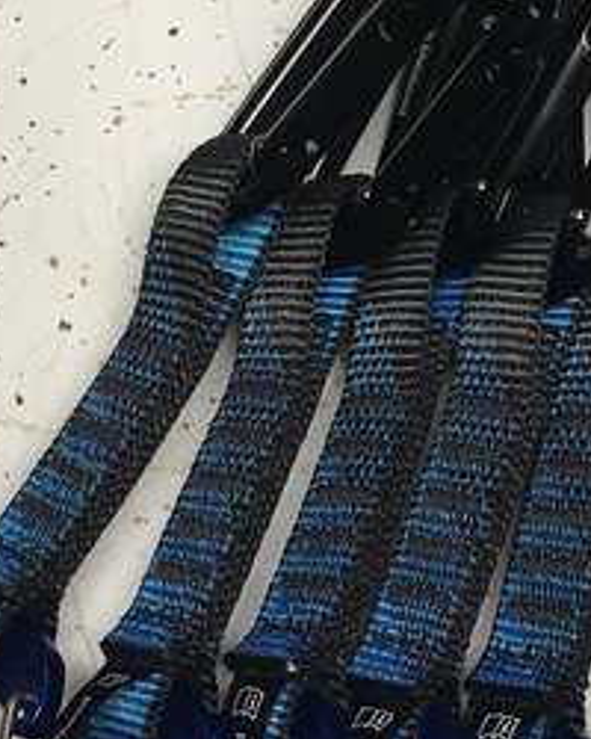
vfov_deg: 22.5
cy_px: 370
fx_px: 1858
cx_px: 457
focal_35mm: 85
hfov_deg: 17.9
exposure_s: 1/30
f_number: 2.2
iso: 50
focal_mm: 4.15
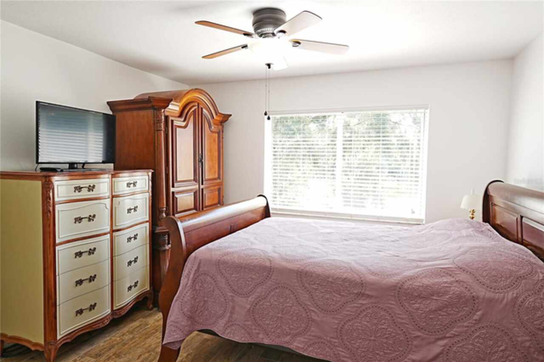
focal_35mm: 21
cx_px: 272
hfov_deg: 81.2
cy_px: 181
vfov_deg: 59.4
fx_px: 317
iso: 64
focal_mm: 14
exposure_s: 1/40
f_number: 3.2
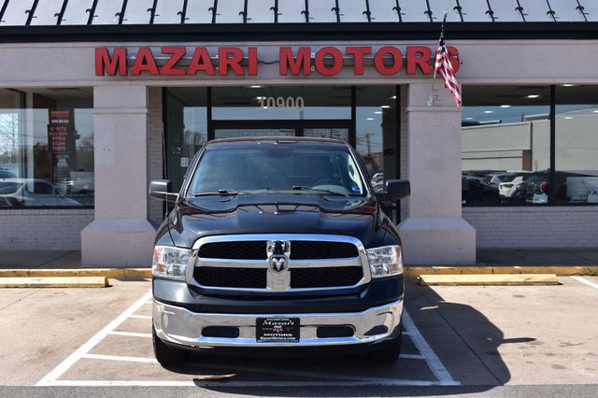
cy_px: 199
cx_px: 299
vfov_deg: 28.0
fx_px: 797
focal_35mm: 48
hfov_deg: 41.1
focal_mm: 32
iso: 400
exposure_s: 1/400
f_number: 11
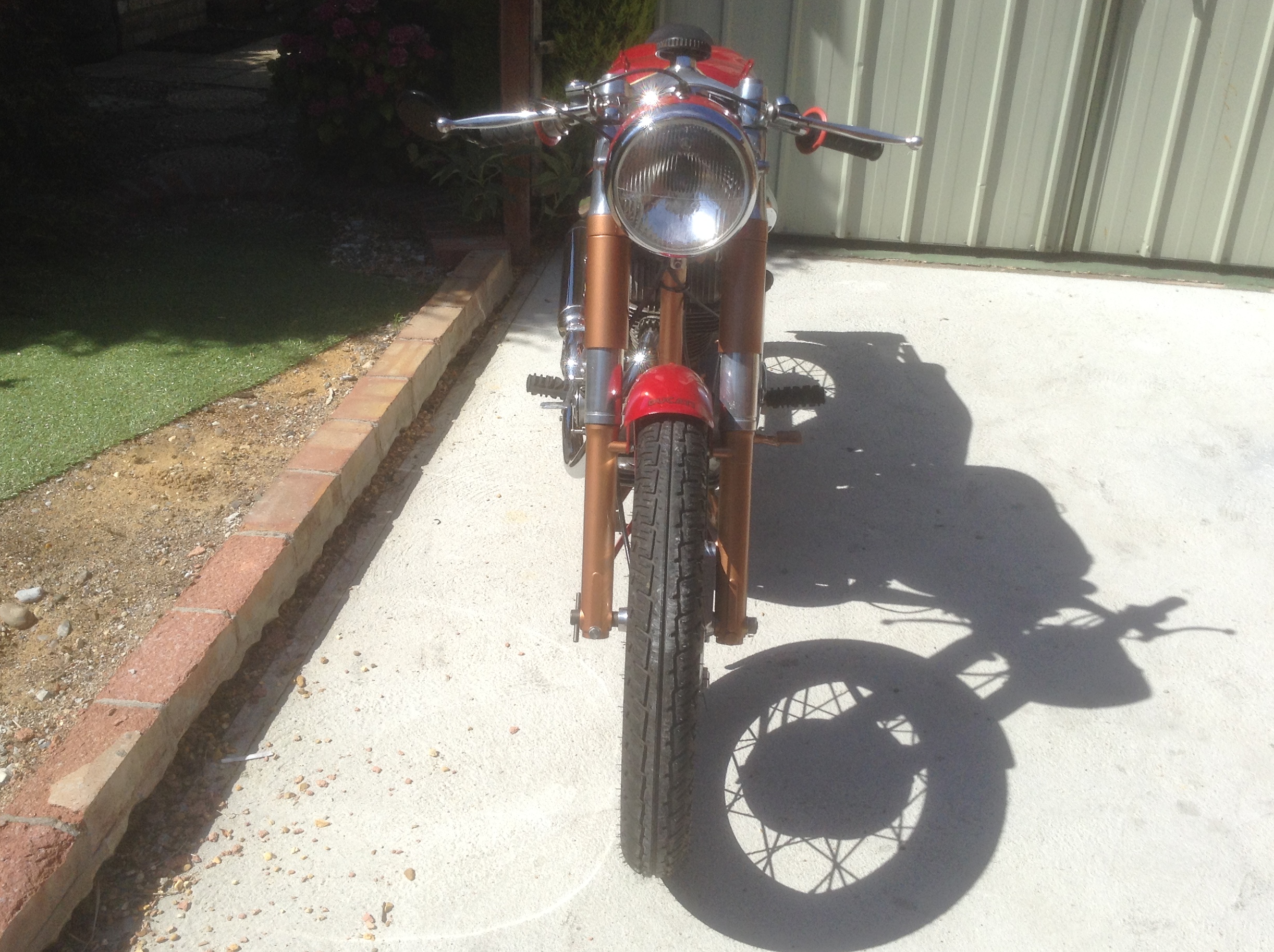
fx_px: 1286
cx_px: 641
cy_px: 475
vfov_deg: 40.6
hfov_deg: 52.7
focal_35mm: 35
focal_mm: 3.3
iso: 25
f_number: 2.4
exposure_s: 1/1348
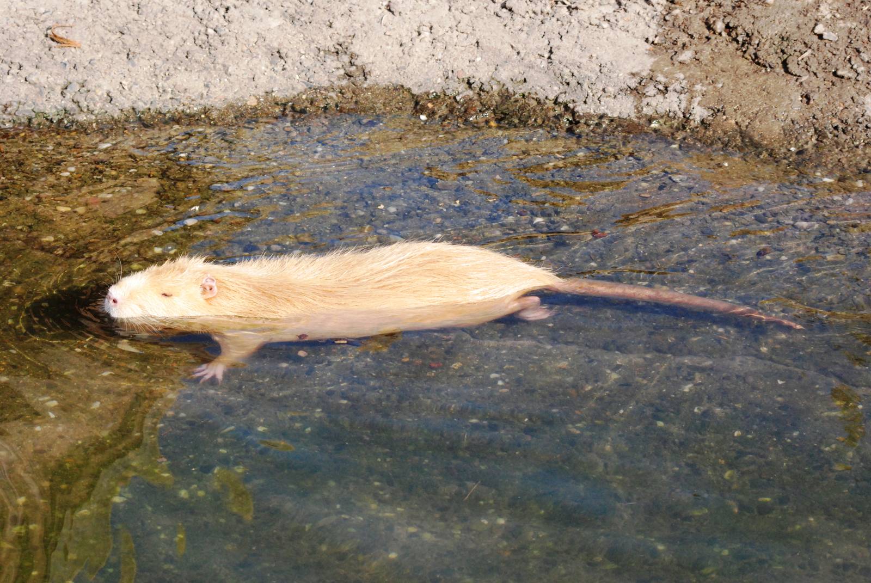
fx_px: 2979
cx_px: 436
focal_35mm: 123
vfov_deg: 11.2
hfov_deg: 16.6
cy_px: 292
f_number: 9
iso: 1000
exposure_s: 1/1250
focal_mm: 82
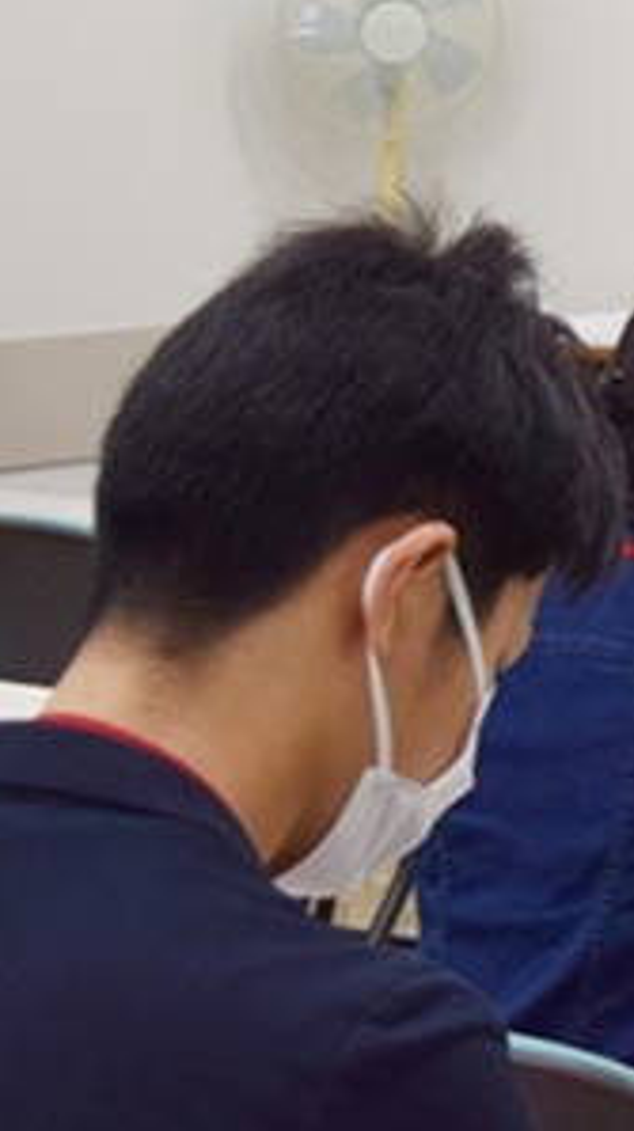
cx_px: 1346
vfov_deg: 20.7
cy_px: 199
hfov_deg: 10.7
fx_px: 3057
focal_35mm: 102
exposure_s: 1/160
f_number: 6.3
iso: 400
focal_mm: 26
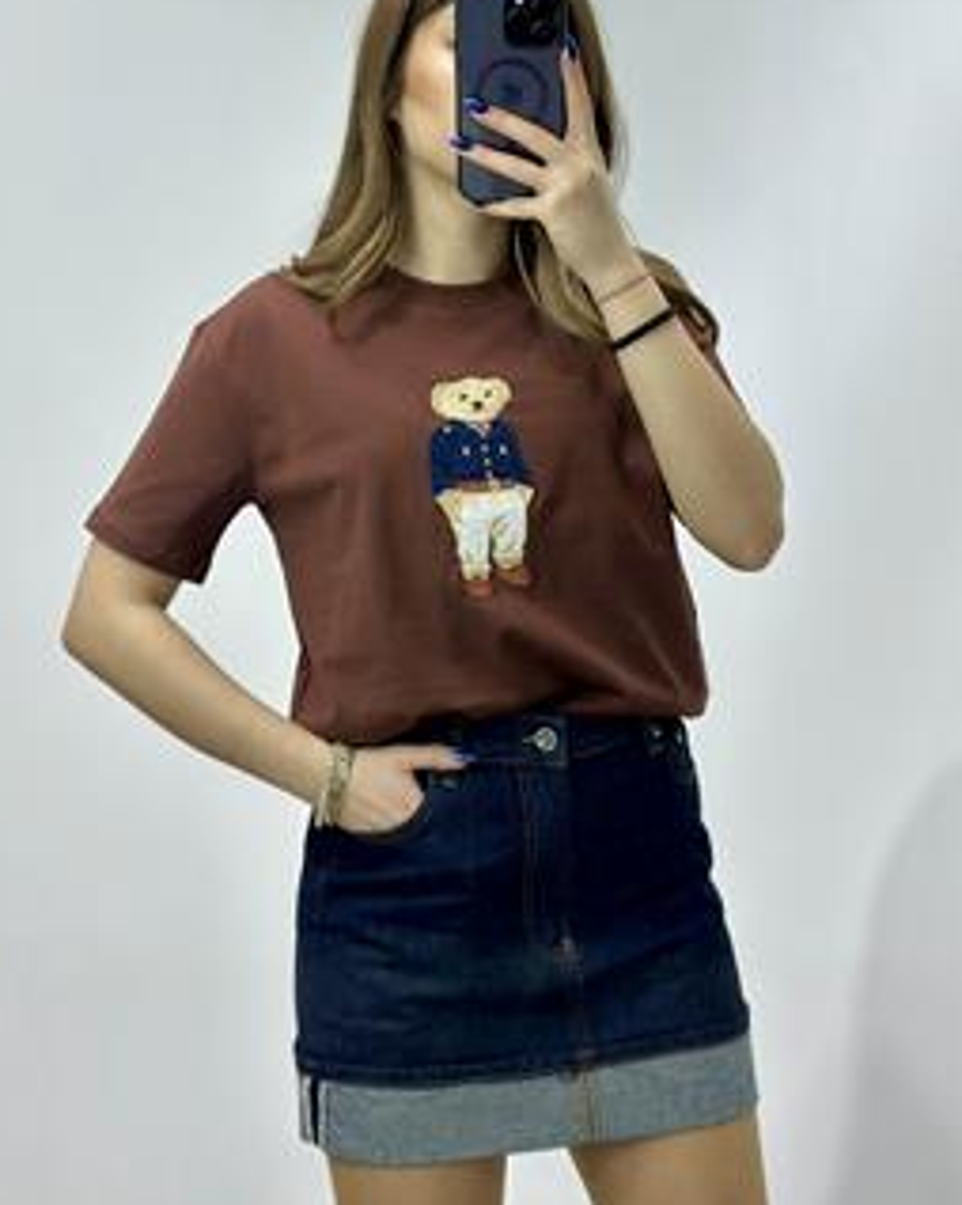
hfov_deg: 25.8
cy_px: 489
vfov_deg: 31.9
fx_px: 2102
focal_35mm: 59
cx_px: 515
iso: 80
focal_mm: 6.86
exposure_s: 1/246
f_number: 1.78
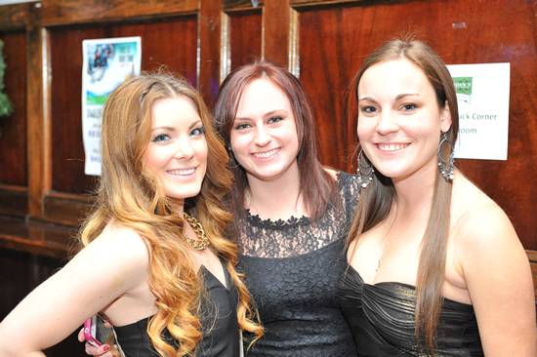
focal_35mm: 62
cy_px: 178
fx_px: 924
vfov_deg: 21.9
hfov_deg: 32.4
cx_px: 268
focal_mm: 62
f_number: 5
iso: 2500
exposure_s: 1/100
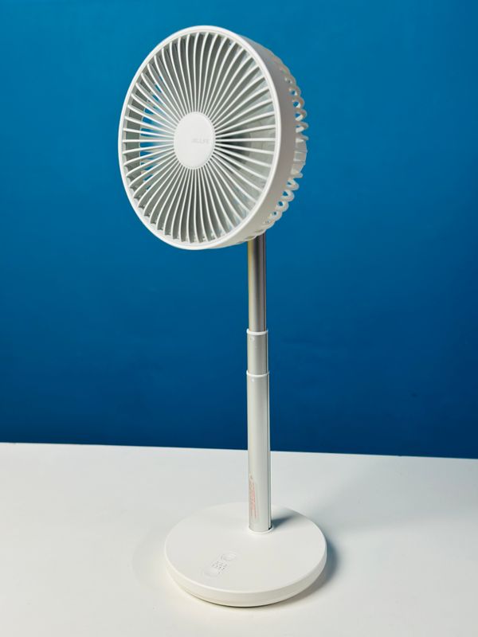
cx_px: 239
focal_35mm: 48
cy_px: 318
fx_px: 884
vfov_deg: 39.7
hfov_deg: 30.3
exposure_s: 1/50
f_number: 1.78
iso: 125
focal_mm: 6.86
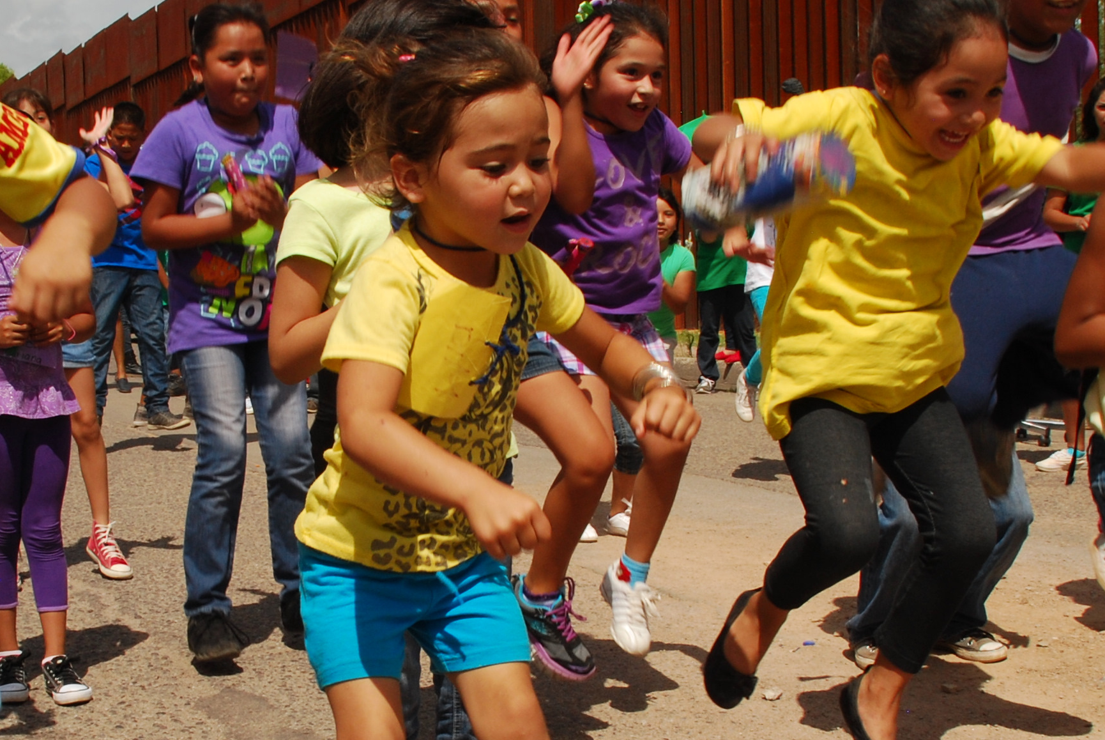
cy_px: 461
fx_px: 1721
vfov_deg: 24.2
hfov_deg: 35.6
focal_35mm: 56
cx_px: 509
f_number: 13
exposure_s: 1/200
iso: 200
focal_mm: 18
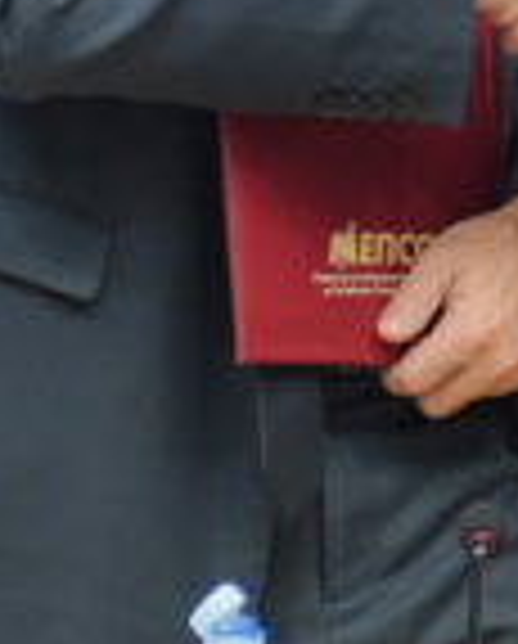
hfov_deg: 3.3
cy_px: 198
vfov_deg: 4.1
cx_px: 532
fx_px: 8902
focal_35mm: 466
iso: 640
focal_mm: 44
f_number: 2.8
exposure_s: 1/160
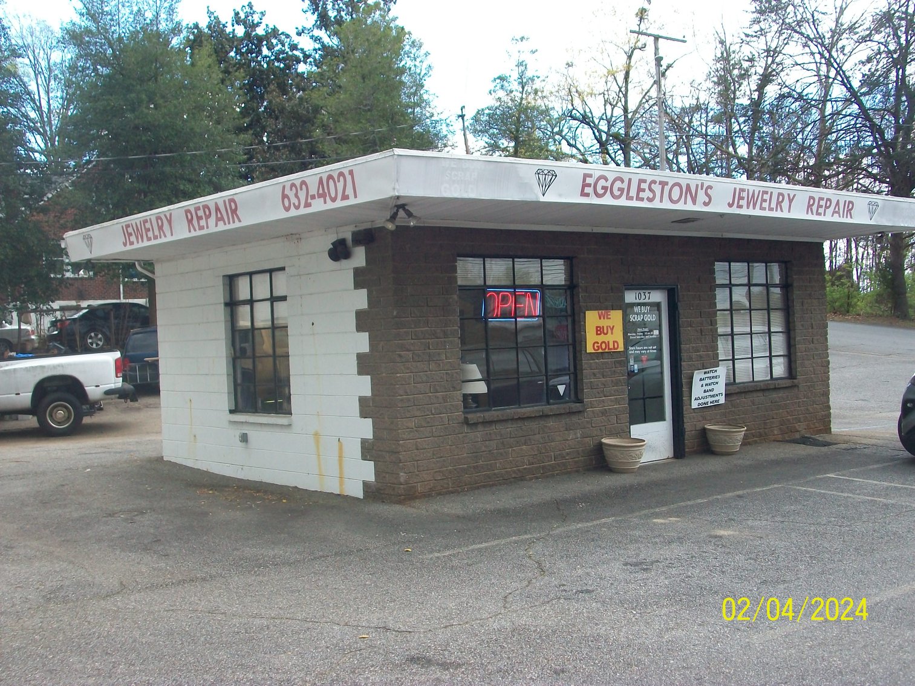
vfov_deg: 34.4
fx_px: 1110
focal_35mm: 42
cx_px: 458
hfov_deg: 44.8
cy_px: 343
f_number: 3.2
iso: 80
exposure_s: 1/250
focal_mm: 7.1
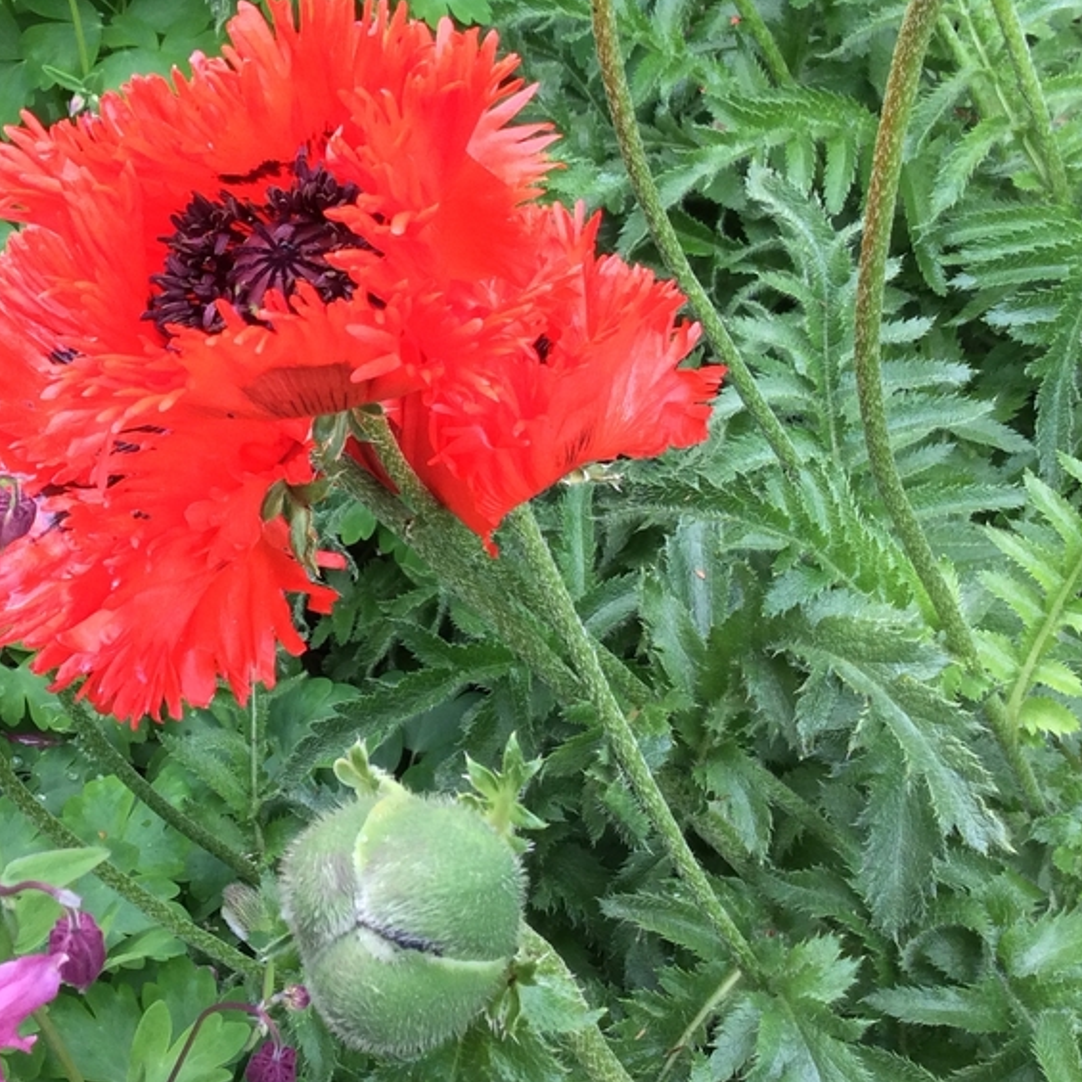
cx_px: 283
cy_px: 356
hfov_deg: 29.6
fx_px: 2016
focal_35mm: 57
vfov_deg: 29.8
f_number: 2.4
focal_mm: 3.3
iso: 50
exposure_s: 1/120
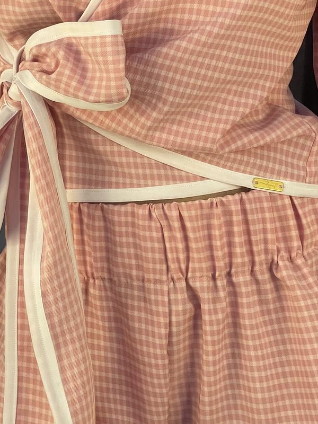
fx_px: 1372
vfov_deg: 17.6
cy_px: 249
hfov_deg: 13.2
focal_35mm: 112
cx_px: 131
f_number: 2.2
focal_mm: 7.5
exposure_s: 1/120
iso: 160
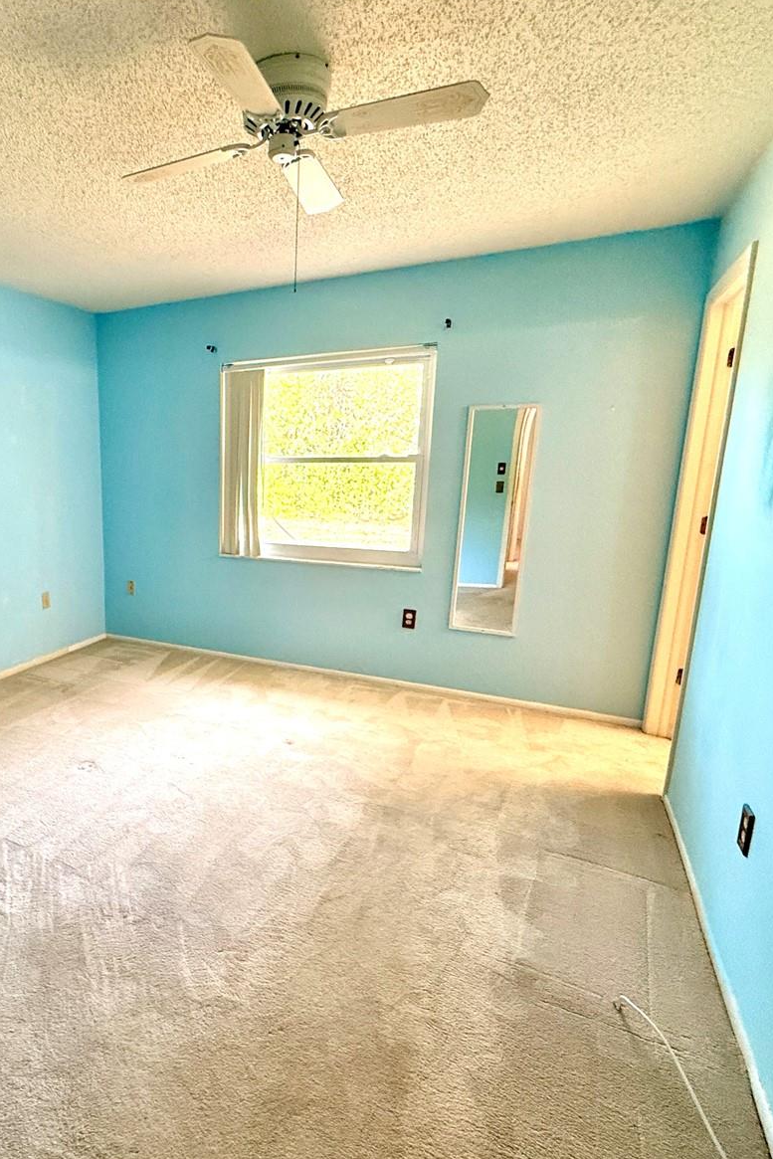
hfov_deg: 57.9
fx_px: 644
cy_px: 588
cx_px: 170
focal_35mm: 20
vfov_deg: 84.0
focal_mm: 2.22
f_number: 2.2
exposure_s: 1/120
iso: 320
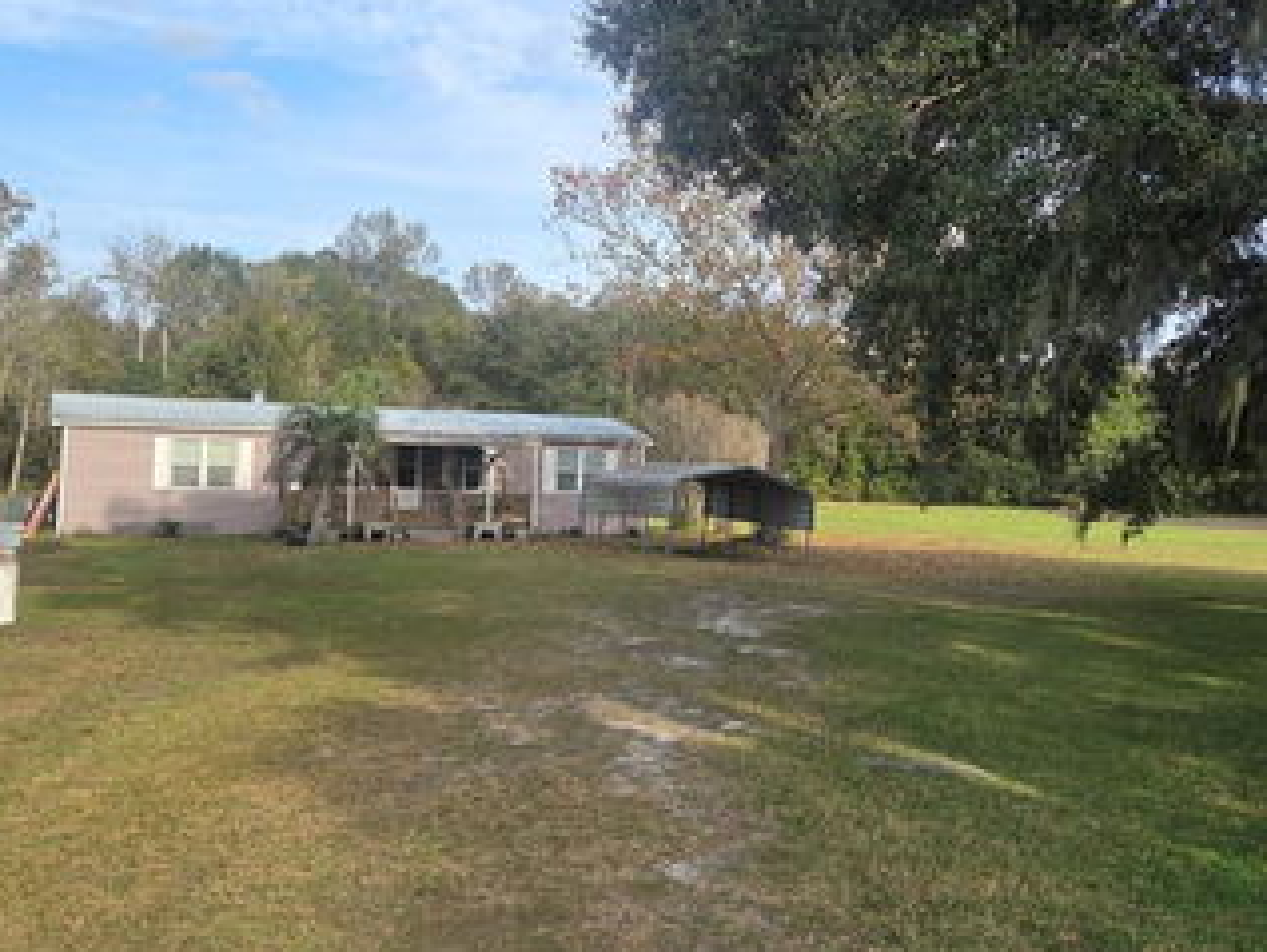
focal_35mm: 37
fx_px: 1355
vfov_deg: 38.7
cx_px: 825
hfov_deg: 49.4
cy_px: 426
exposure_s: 1/1930
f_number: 1.8
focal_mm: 5.4
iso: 80
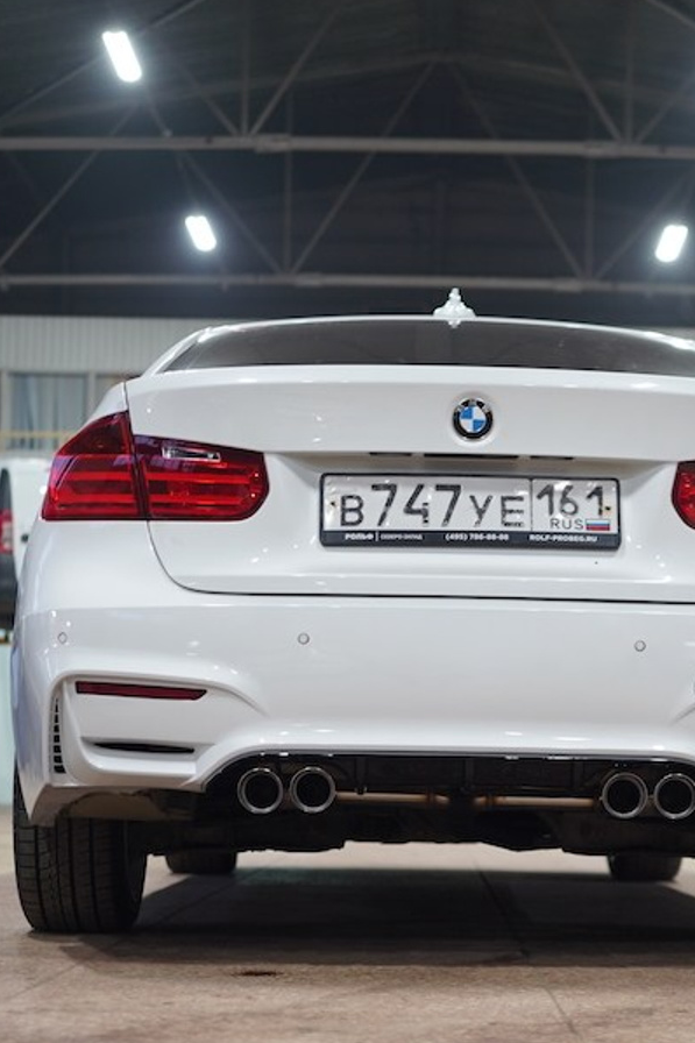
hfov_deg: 18.1
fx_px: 2173
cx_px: 499
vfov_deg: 26.7
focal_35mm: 75
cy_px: 759
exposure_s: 1/40
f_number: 2
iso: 400
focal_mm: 35
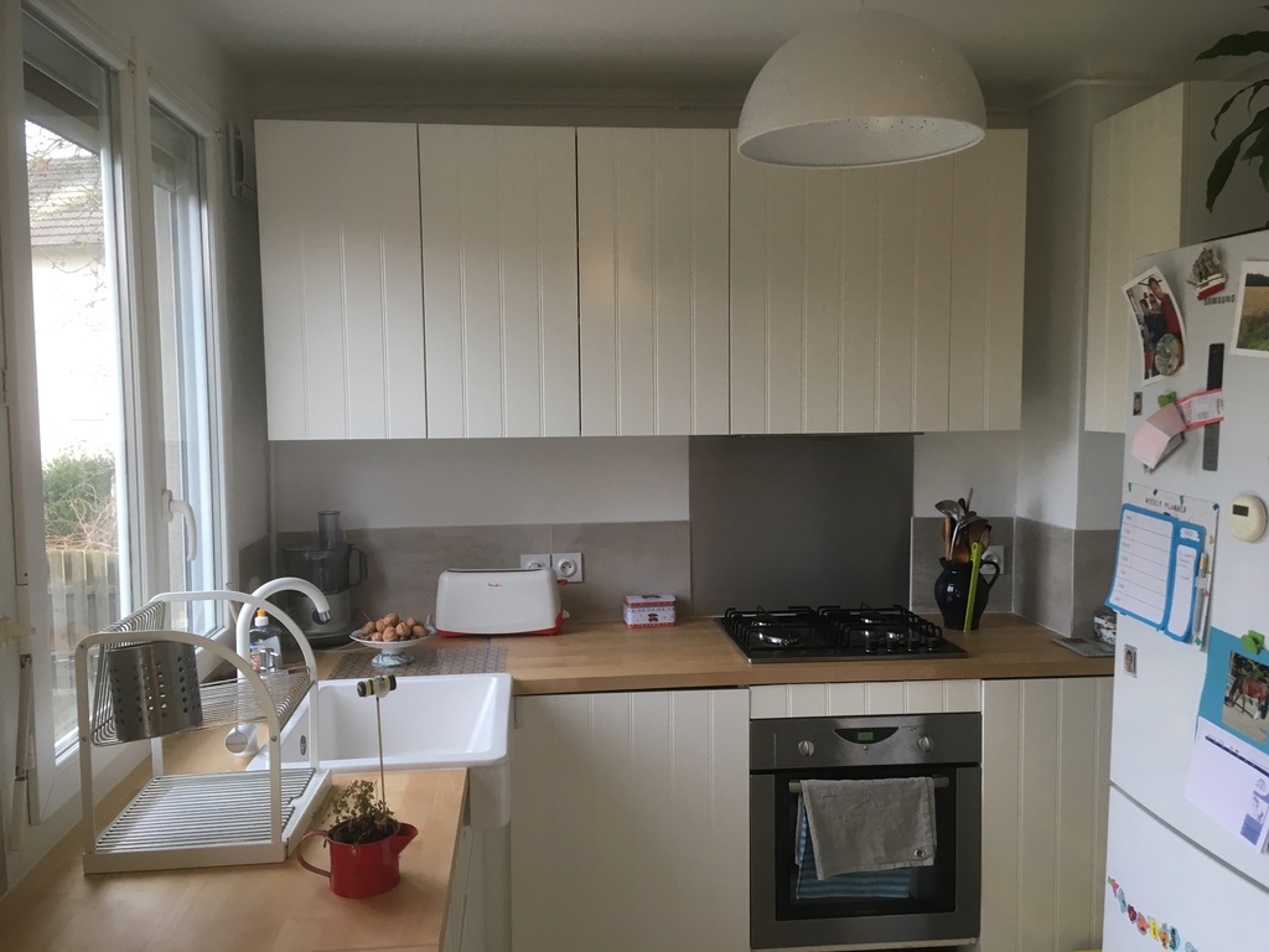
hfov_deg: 61.7
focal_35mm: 29
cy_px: 476
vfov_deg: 48.2
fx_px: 1063
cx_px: 634
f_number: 2.2
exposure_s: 1/33
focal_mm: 4.15
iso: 40
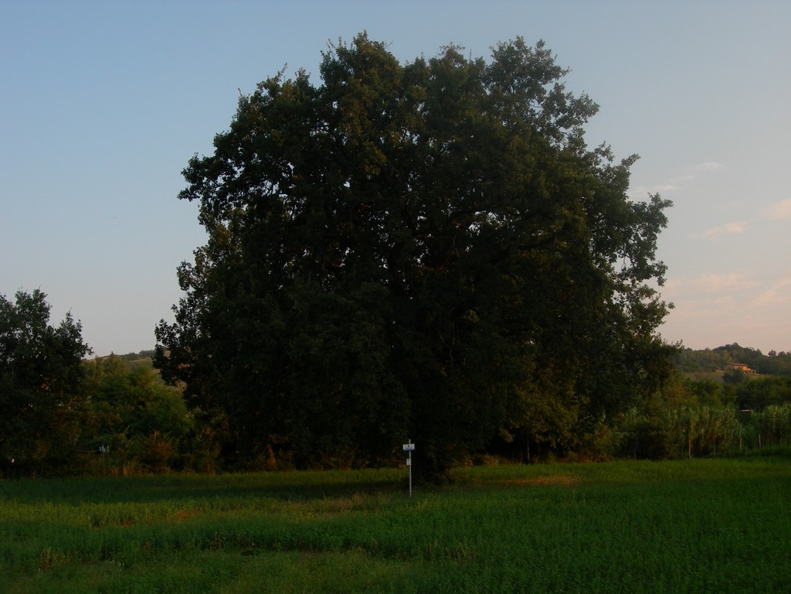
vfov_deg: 37.7
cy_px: 297
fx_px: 868
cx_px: 396
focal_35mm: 38
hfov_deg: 49.0
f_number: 4.8
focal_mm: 7.8
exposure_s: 1/184
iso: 50
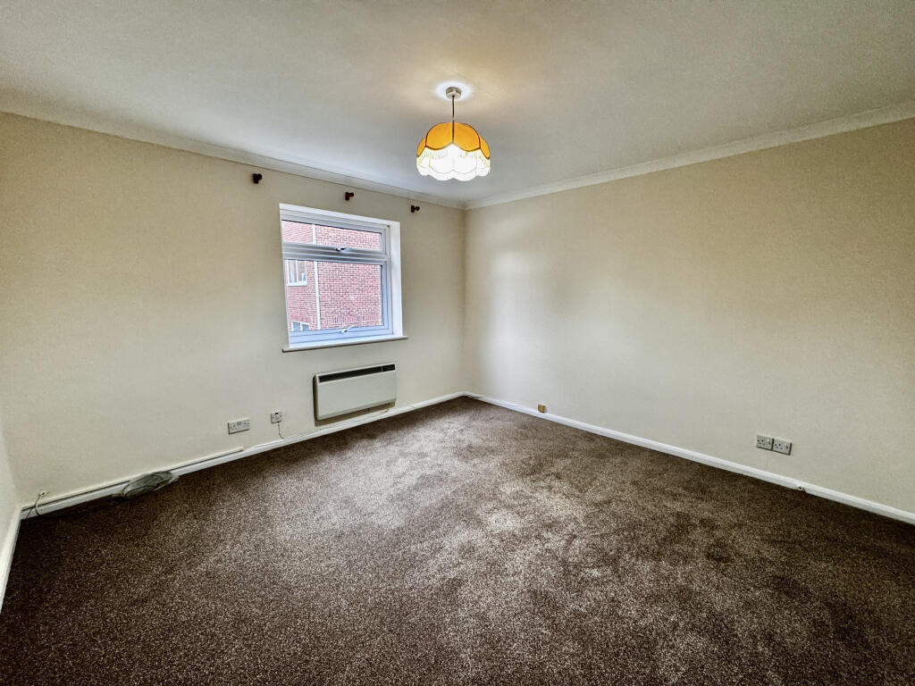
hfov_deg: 102.1
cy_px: 343
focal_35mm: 14
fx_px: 370
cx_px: 458
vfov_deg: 85.7
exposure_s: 1/50
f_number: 2.2
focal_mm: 2.22
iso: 320
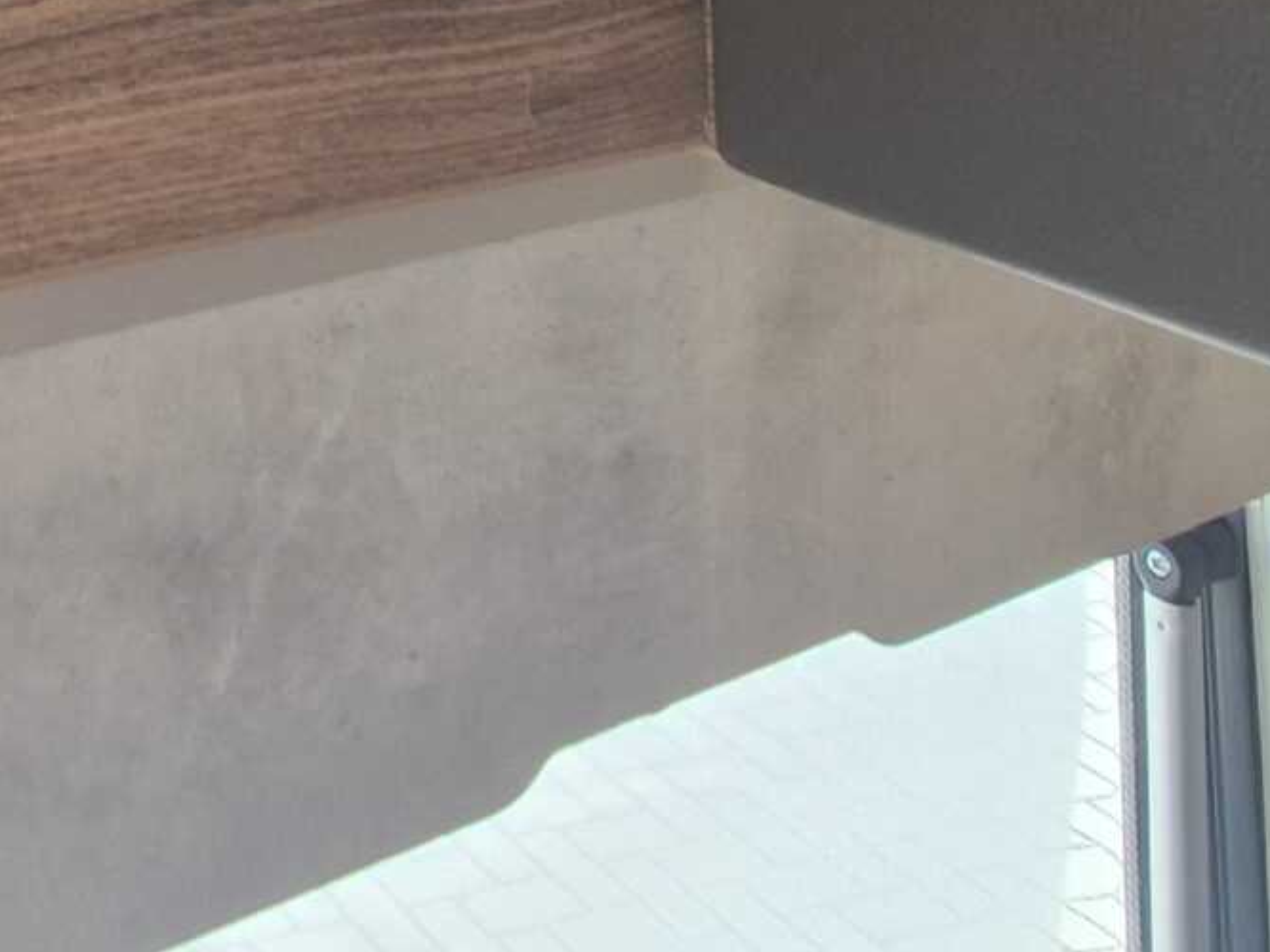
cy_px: -633
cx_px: -292
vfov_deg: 21.8
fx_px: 1834
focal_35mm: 50
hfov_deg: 31.4
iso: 160
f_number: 2.2
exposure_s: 1/50
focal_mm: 2.2
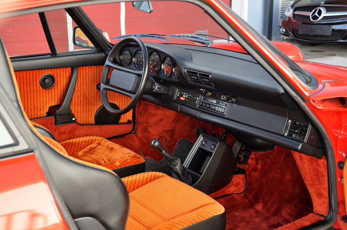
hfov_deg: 35.1
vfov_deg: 23.7
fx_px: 549
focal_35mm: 57
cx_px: 174
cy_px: 115
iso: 500
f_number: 5
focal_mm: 38
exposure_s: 1/100
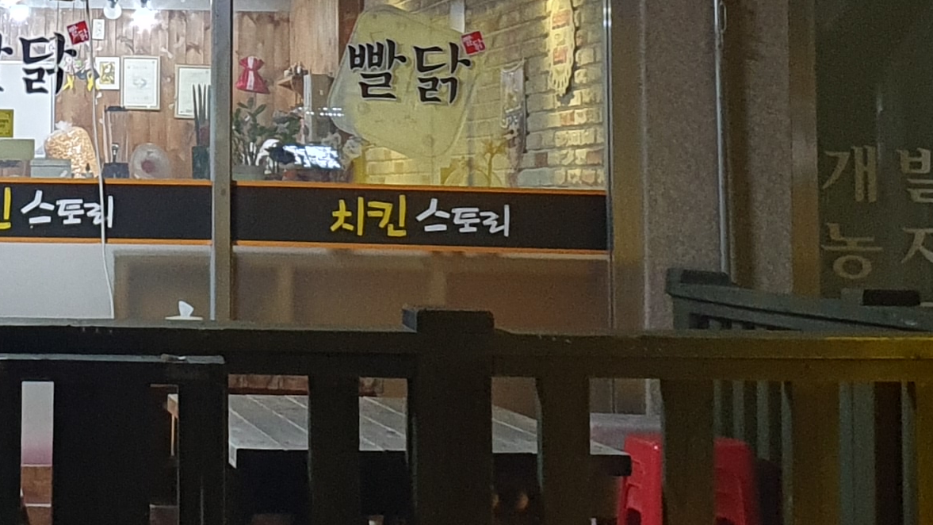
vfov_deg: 12.2
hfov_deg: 21.5
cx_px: 105
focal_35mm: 97
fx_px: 2400
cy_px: -89
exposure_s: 1/40
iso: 250
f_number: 1.5
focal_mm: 4.32
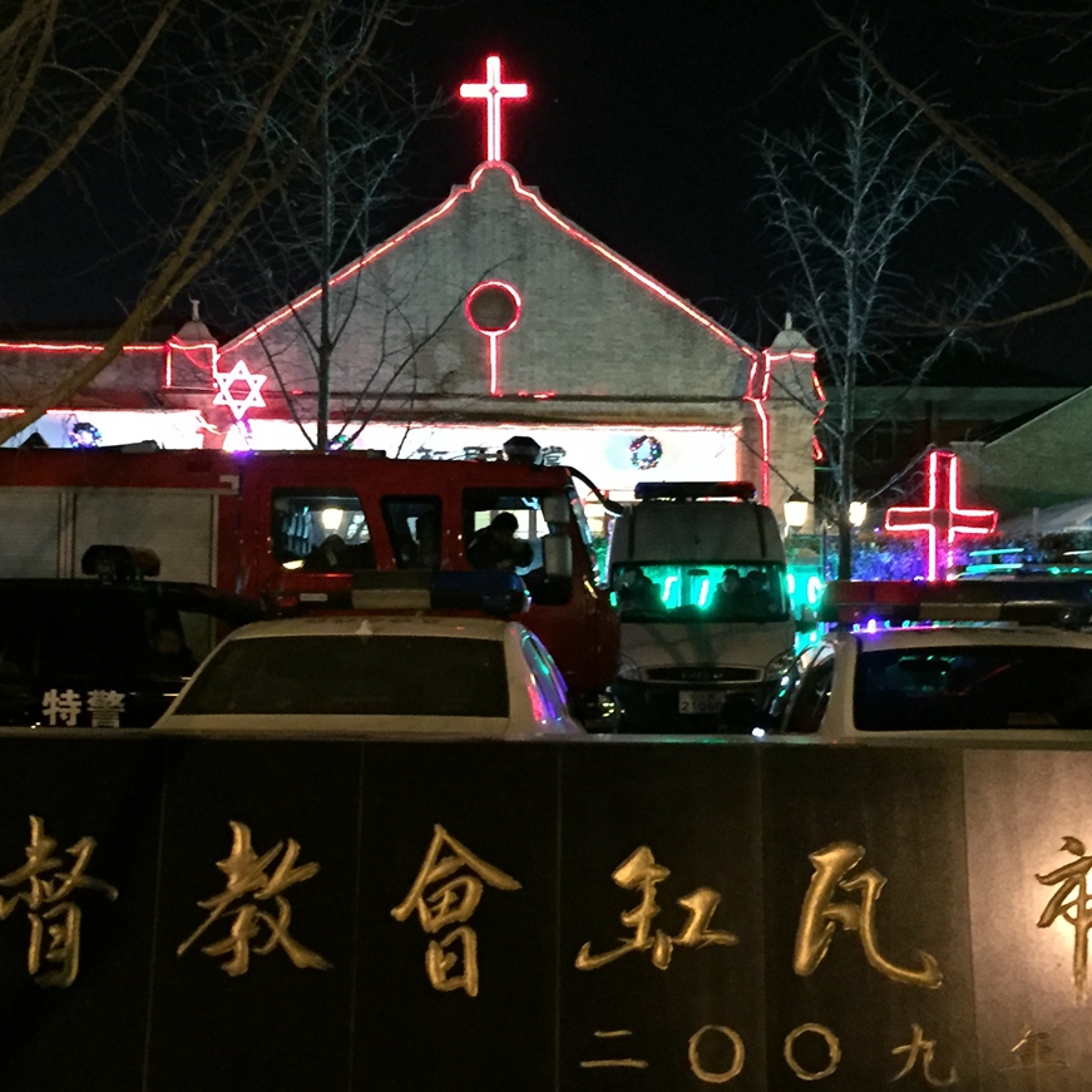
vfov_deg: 32.2
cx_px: 478
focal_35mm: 53
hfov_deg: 32.2
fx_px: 1892
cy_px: 587
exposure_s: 1/17
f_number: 2.2
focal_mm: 4.15
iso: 1000
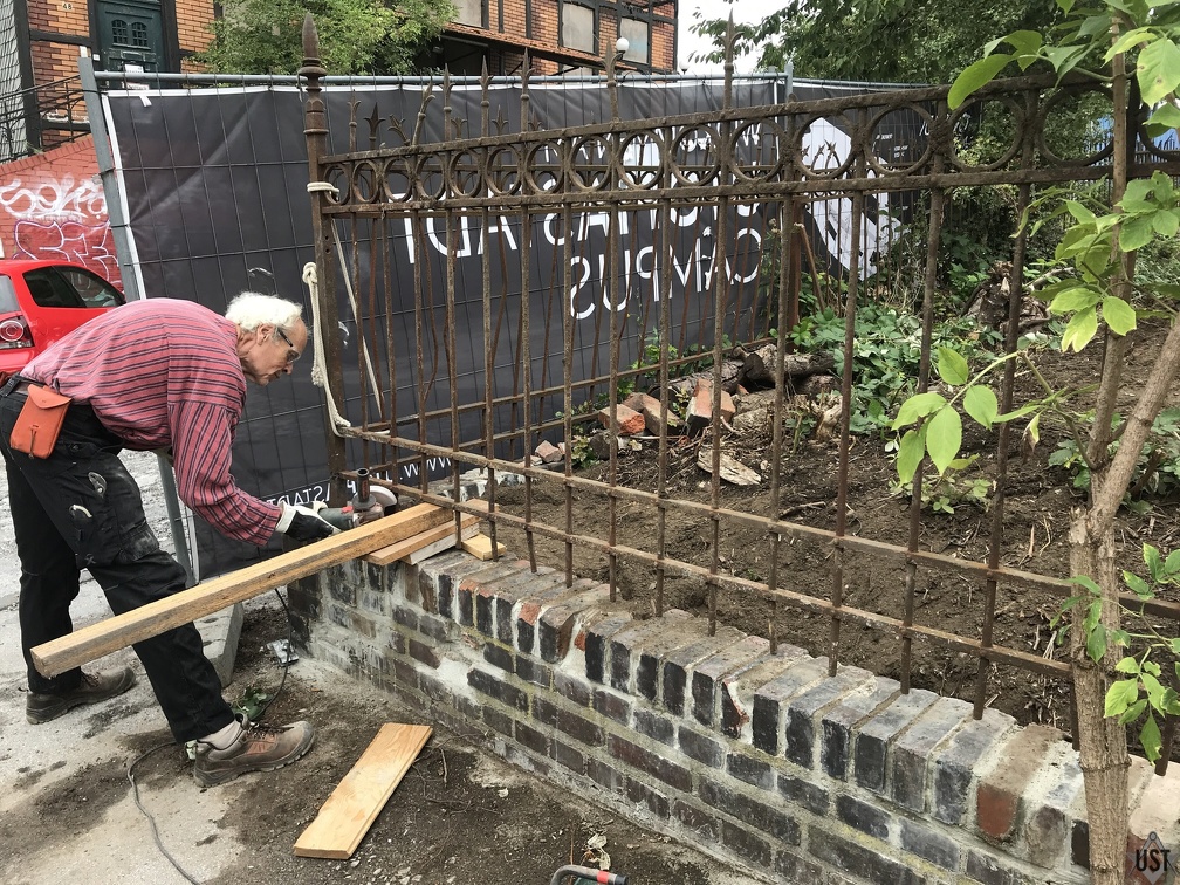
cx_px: 590
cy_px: 442
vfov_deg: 49.7
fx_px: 954
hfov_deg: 63.4
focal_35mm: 28
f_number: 1.8
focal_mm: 3.99
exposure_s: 1/370
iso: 20
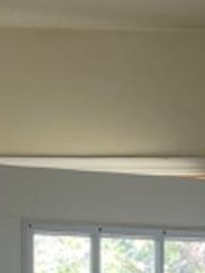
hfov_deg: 8.2
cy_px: 482
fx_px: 1421
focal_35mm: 180
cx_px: 119
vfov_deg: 10.4
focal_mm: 5.1
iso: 125
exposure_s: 1/121
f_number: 1.6
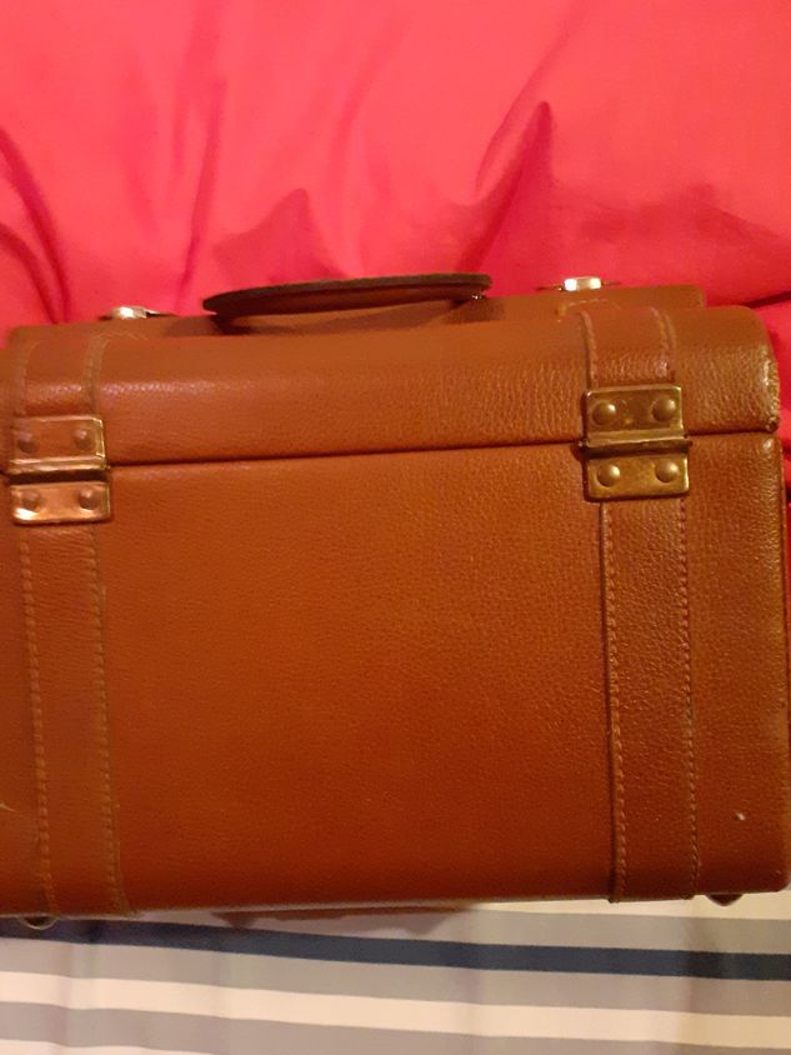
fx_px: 975
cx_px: 379
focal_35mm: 32
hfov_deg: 44.2
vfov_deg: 56.8
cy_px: 545
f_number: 1.9
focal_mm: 3.6
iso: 800
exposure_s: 1/17
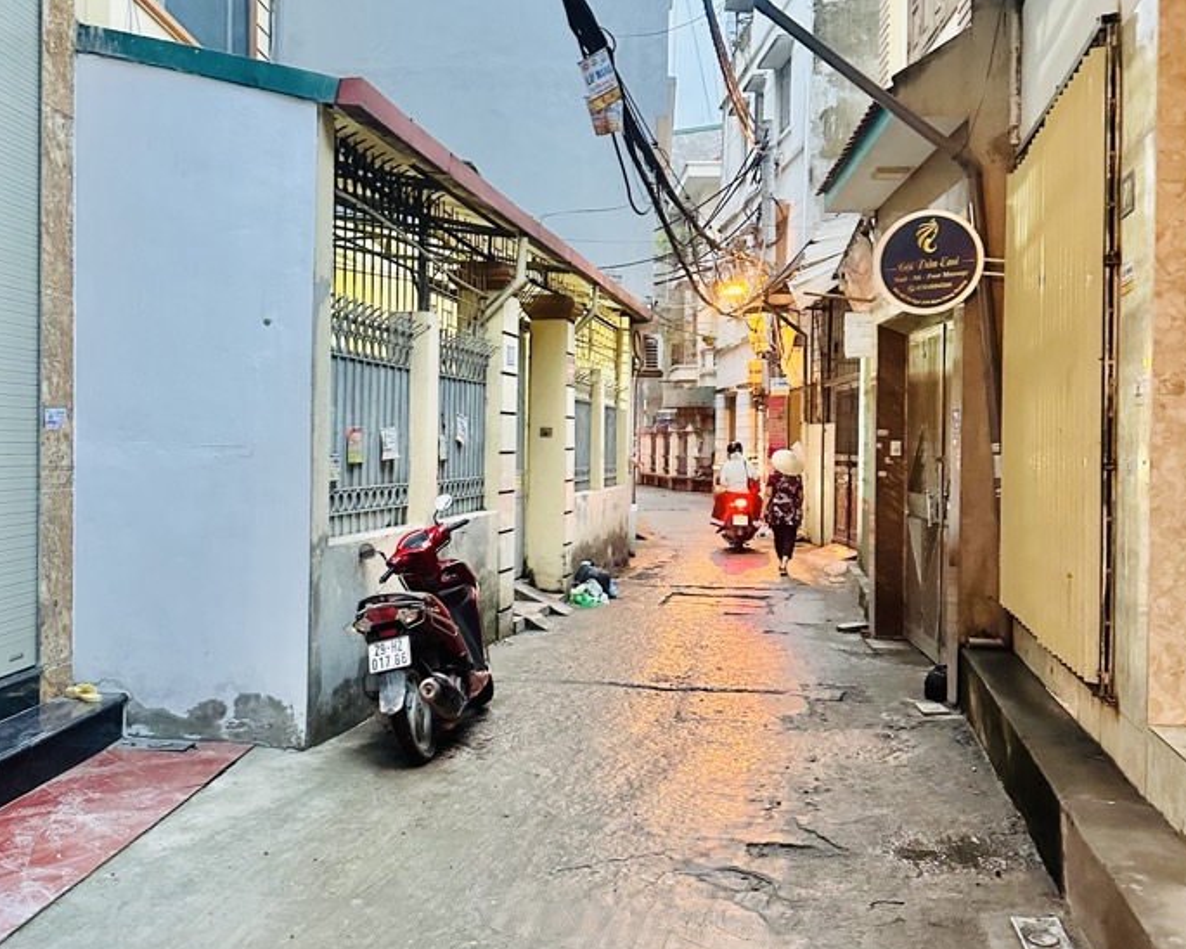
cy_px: 469
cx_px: 547
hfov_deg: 51.5
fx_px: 1229
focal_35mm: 35
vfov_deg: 42.2
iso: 640
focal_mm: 6.86
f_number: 1.78
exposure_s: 1/33
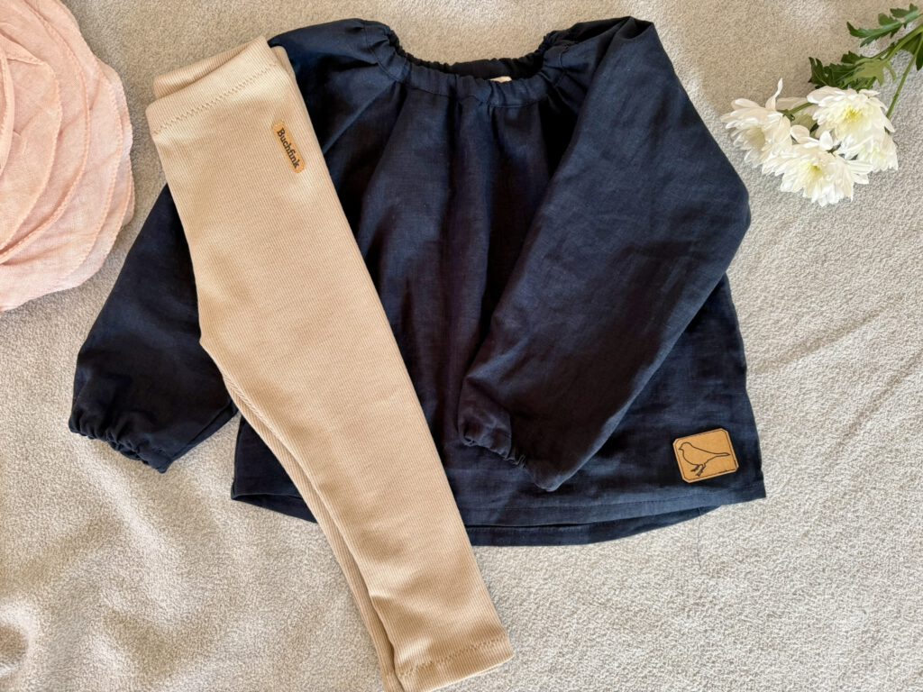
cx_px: 462
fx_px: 640
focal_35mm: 24
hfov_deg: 71.6
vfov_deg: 56.8
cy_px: 346
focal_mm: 6.76
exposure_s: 1/121
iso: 125
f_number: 1.78
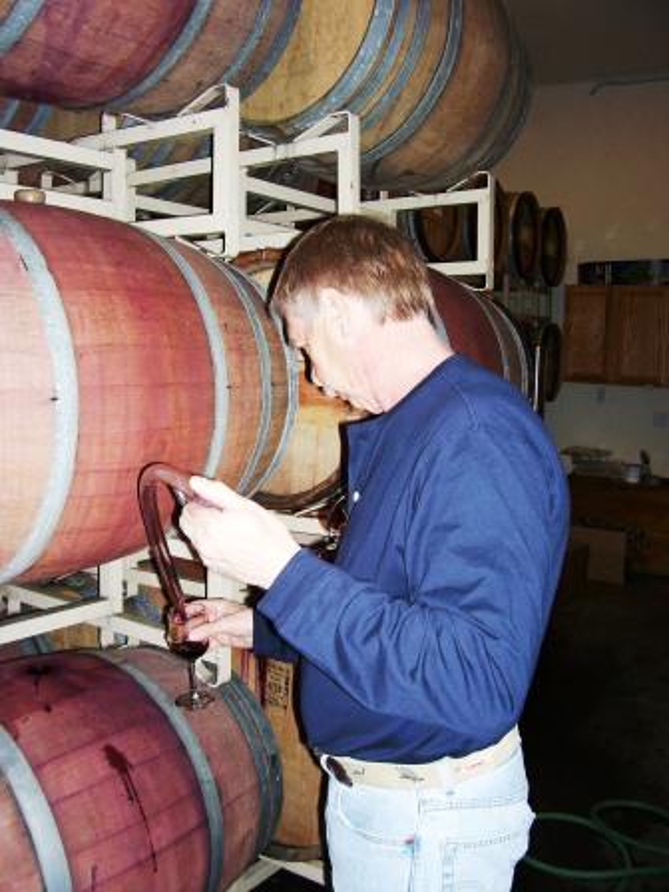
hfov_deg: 41.8
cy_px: 446
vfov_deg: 54.0
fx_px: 876
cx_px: 334
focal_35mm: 34
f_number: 2.7
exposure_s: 1/60
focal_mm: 5.6
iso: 80
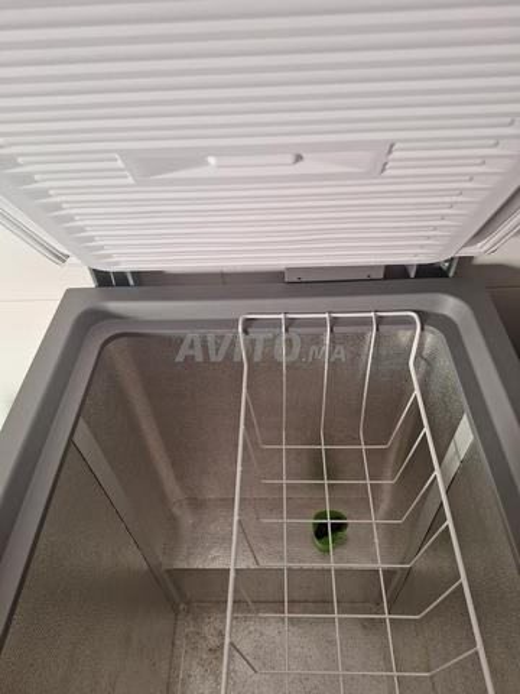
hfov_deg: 58.9
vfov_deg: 73.9
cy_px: 347
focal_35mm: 23
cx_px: 260
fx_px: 461
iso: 250
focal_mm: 5.54
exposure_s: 1/50
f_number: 1.8
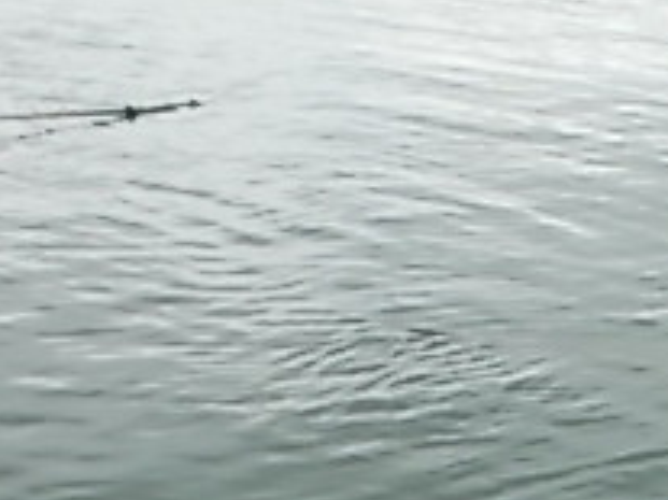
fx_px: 2025
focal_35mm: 105
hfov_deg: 17.5
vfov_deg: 13.5
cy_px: 677
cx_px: 871
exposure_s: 1/160
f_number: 3.6
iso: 80
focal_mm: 6
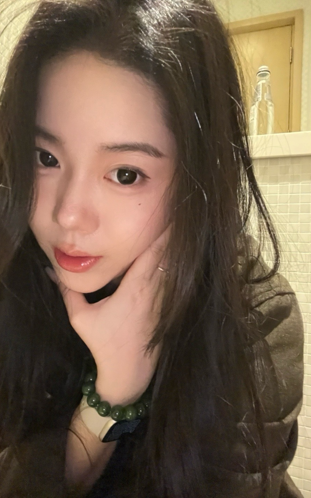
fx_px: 380
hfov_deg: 44.4
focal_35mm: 28
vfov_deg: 66.5
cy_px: 251
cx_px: 126
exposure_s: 1/60
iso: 125
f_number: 1.5
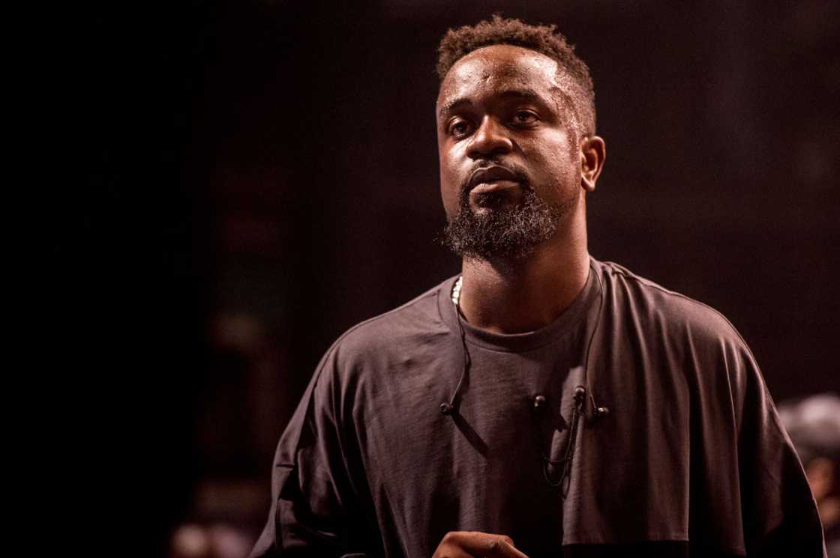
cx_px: 420
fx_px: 4663
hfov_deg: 10.3
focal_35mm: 200
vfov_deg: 6.9
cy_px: 279
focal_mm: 200
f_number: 3.2
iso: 3200
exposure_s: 1/160
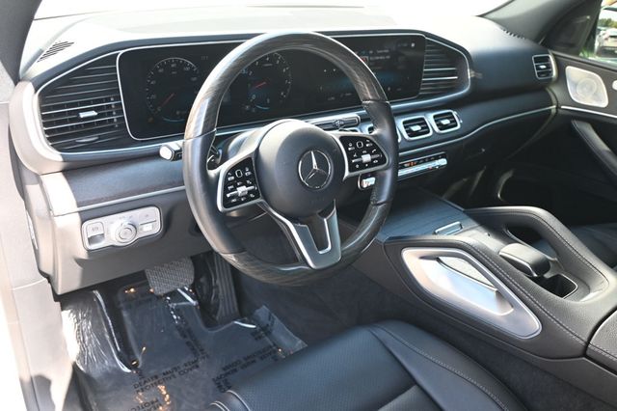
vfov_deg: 44.6
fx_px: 501
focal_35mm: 29
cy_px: 206
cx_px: 308
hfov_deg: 63.2
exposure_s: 1/125
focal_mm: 19.5
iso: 720
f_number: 3.8
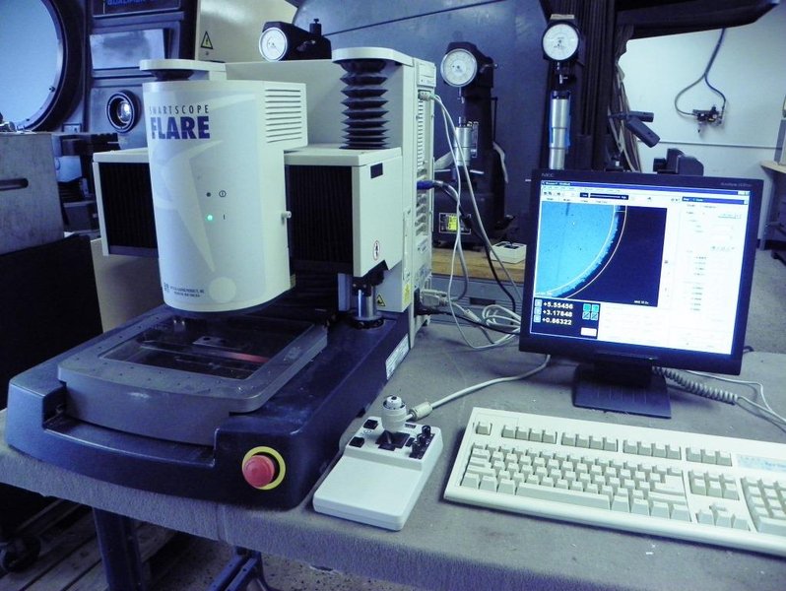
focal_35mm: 26
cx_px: 393
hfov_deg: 67.3
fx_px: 591
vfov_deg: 53.1
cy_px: 296
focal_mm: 4.6
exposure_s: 1/30
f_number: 2.8
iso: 250
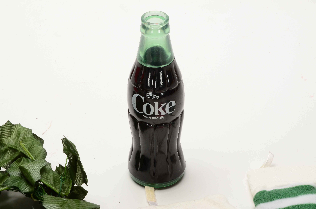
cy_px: 104
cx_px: 158
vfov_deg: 9.9
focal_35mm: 138
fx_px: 1209
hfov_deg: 14.9
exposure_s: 1/160
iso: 400
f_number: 22
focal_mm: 92
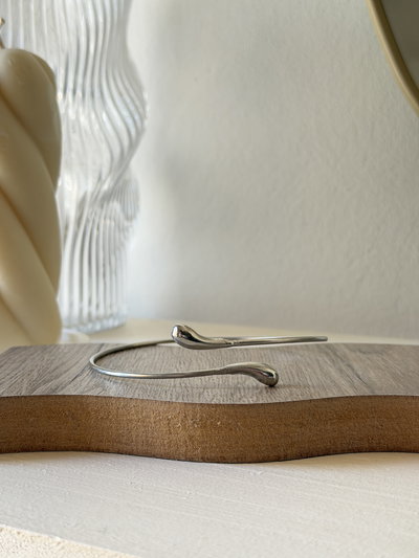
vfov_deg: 39.6
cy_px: 279
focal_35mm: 48
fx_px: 774
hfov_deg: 30.3
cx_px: 210
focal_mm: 6.76
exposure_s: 1/61
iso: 100
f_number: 1.78
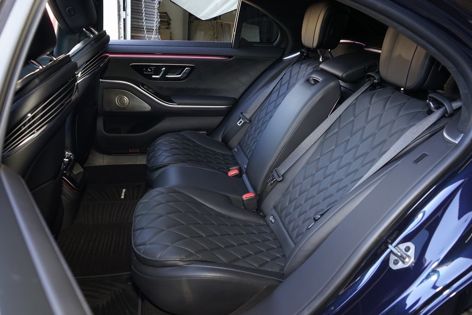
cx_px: 236
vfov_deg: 42.3
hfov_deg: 60.3
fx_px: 406
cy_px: 158
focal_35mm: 31
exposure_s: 1/50
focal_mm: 31
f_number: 6.3
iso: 1000
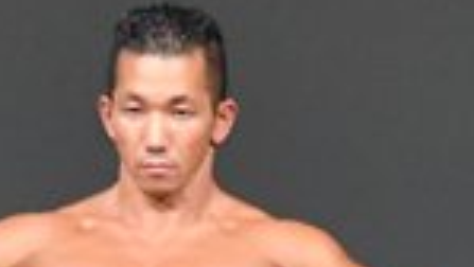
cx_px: 358
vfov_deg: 0.7
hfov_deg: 1.3
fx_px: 21504
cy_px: 524
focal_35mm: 1710
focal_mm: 210
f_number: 5.6
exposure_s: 1/400
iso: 5000
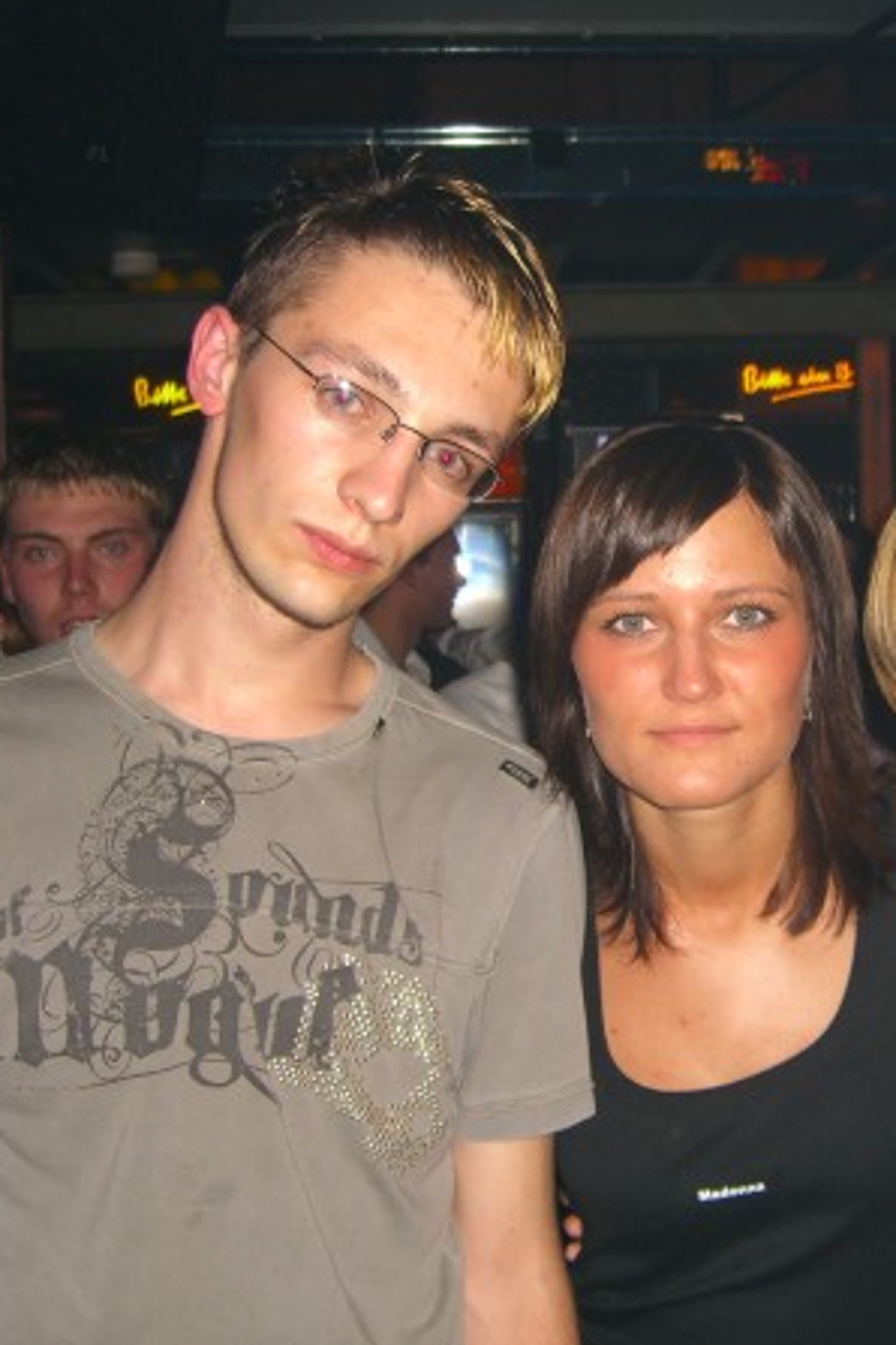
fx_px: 1979
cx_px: 719
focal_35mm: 53
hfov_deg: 25.1
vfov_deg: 37.5
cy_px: 671
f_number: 2.8
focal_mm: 7.9
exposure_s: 1/60
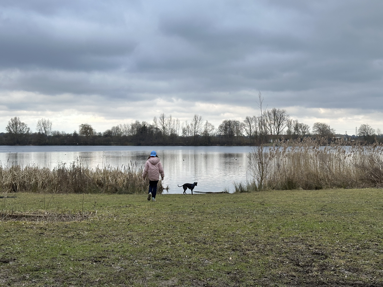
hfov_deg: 39.7
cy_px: 144
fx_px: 531
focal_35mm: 48
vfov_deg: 30.3
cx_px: 192
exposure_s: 1/944
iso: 64
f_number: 1.78
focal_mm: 6.86
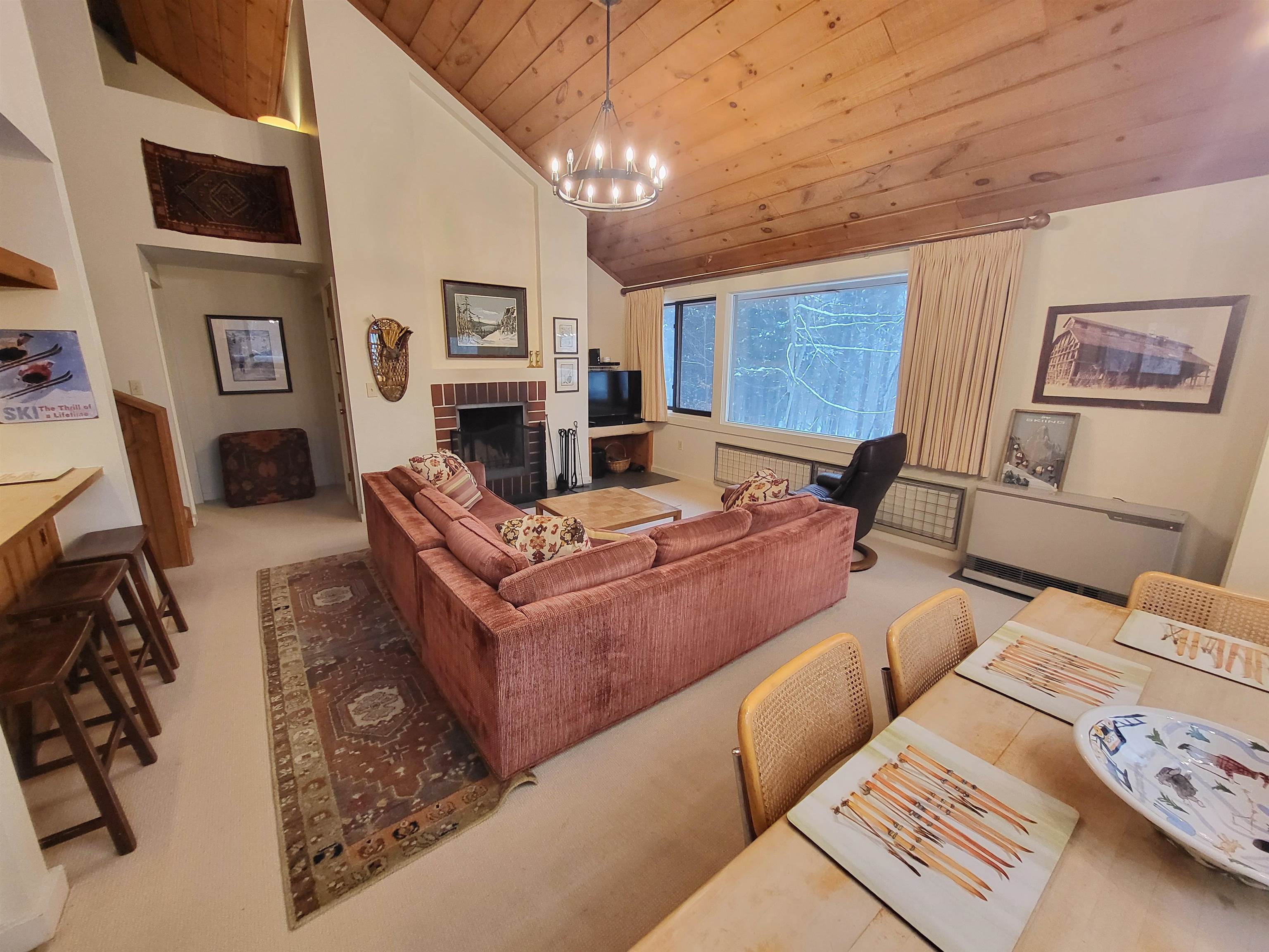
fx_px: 477
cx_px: 634
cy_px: 476
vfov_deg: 89.9
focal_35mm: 13
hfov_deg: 106.2
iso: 320
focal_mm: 1.74
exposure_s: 1/60
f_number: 2.2
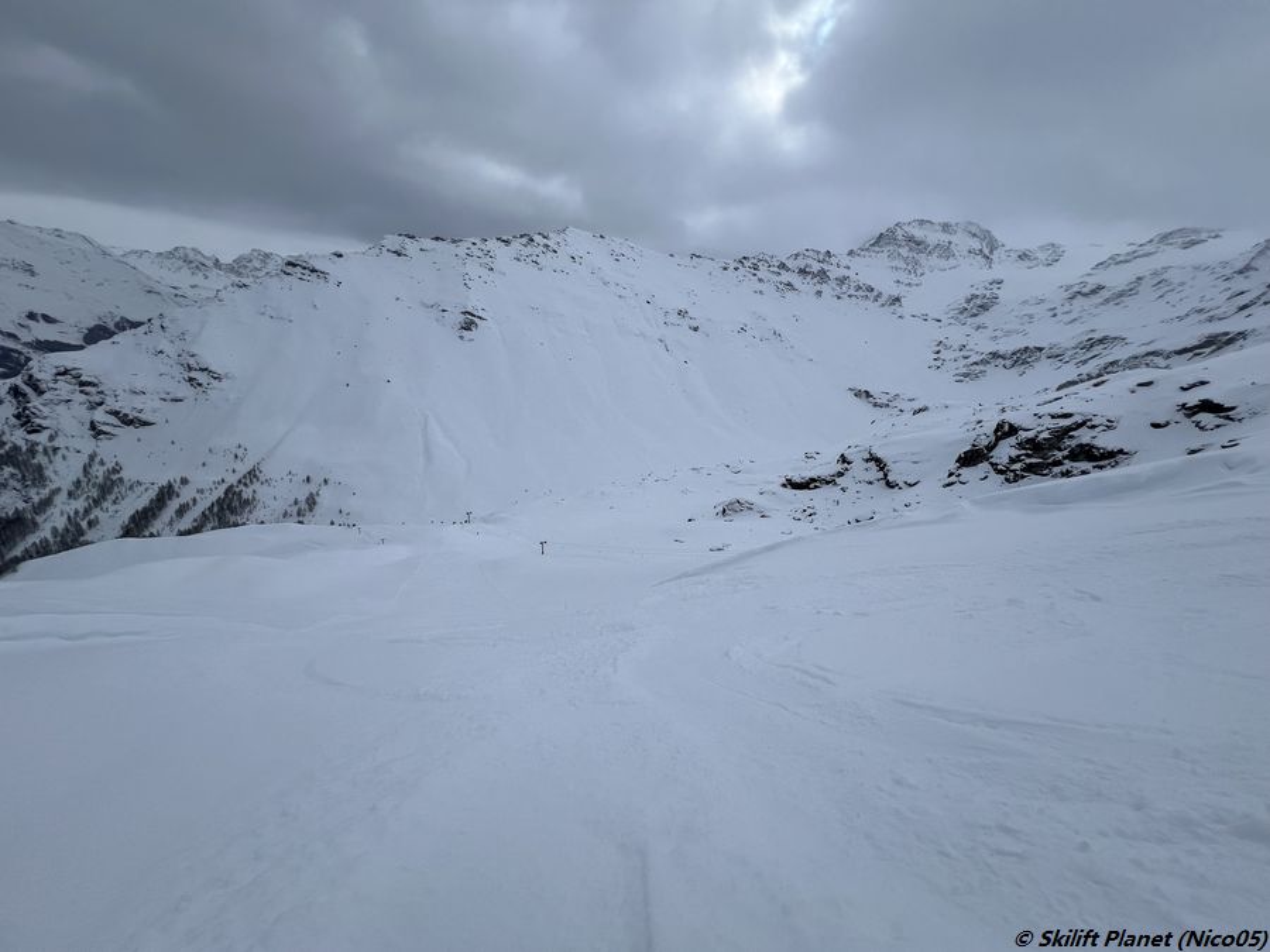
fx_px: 477
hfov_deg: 106.2
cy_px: 476
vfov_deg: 89.9
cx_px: 635
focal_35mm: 13
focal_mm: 1.57
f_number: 1.8
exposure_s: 1/4785
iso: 32
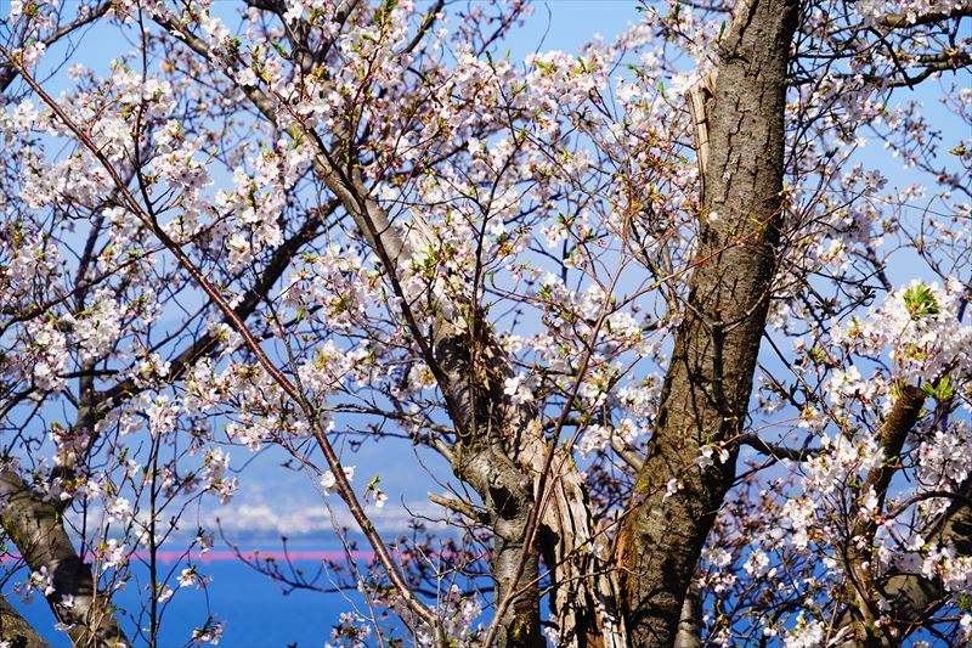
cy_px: 324
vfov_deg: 9.7
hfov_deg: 14.6
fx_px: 3806
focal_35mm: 141
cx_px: 486
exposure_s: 1/350
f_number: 8
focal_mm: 141
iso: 125
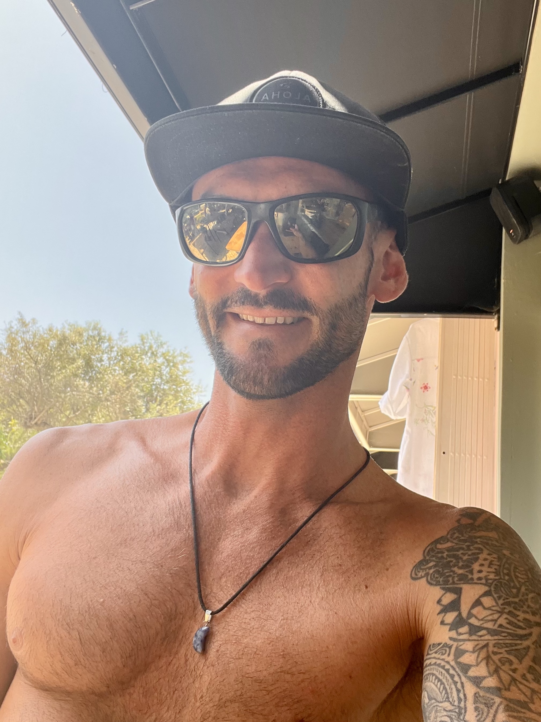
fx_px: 625
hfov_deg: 46.8
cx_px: 270
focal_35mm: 30
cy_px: 361
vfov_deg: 60.0
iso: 32
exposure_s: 1/172
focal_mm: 2.71
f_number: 2.2
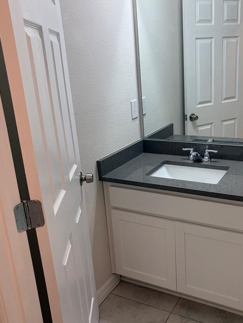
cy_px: 163
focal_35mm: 35
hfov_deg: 40.6
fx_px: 327
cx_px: 141
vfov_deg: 52.6
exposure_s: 1/120
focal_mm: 5.96
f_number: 1.6
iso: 80
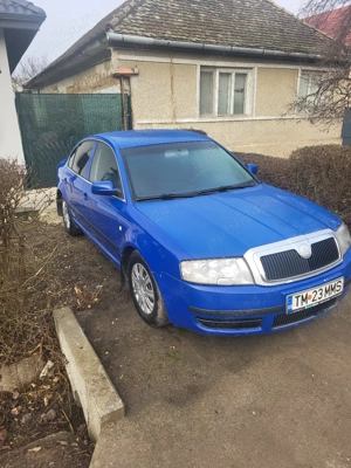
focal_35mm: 26
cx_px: 176
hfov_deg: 53.1
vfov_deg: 67.3
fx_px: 352
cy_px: 234
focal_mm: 5.4
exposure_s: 1/400
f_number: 1.8
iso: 40
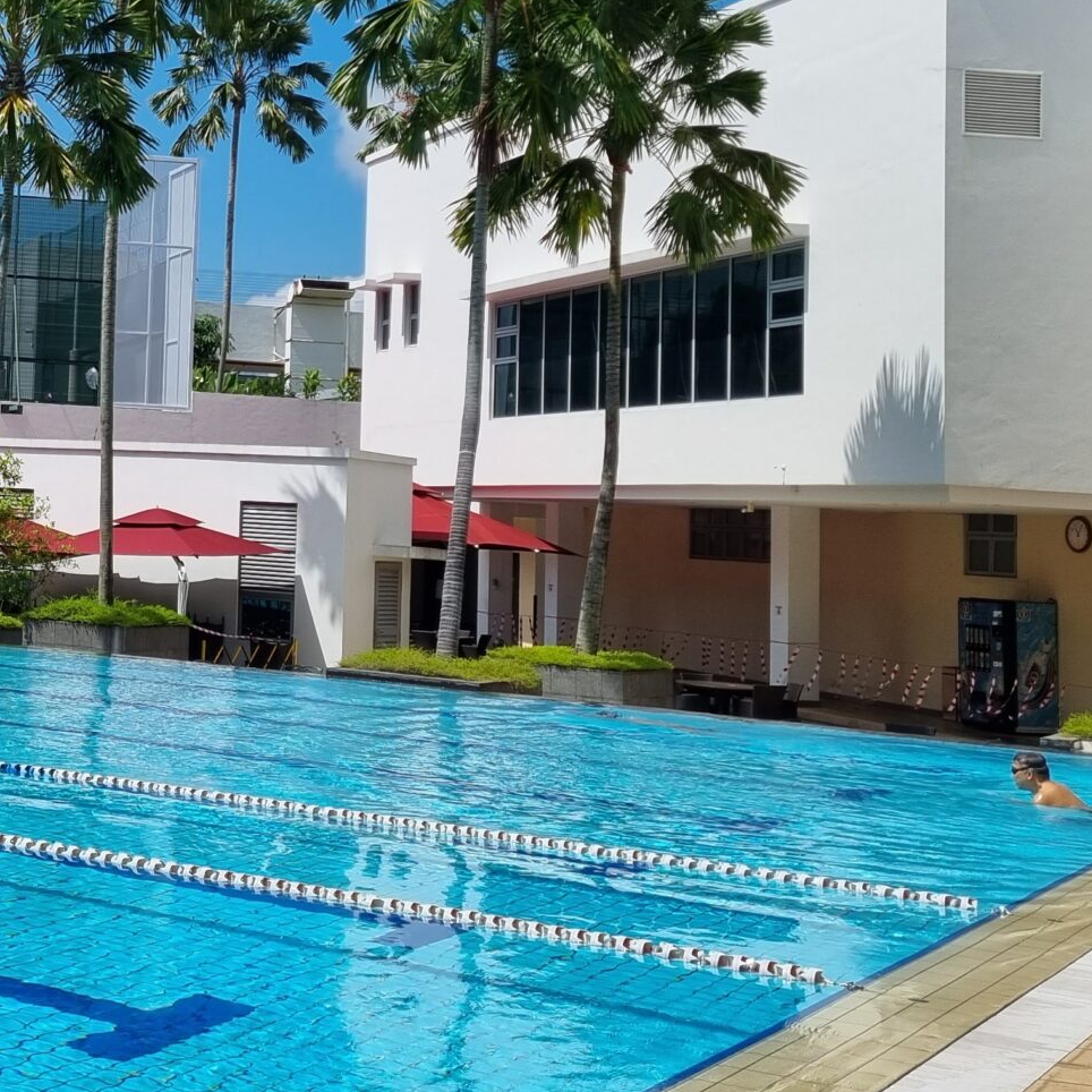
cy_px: 319
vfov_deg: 27.9
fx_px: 2177
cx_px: -160
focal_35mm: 61
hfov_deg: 25.7
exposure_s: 1/5728
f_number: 1.8
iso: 50
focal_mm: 5.4
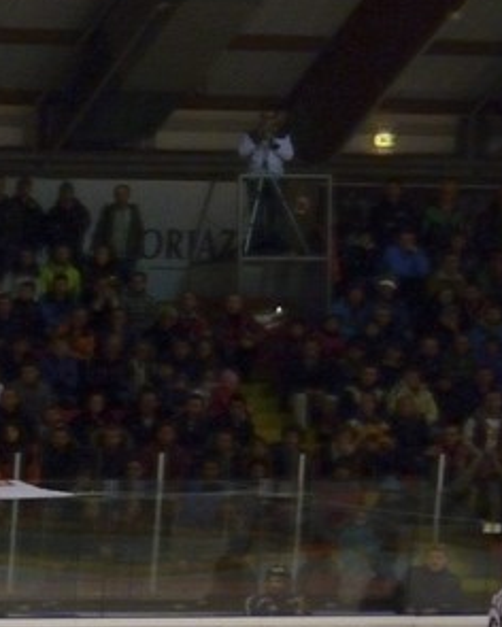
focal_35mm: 163
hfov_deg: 8.0
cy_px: 1084
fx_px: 3027
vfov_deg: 11.1
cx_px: -1064
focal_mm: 32
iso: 3200
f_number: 6.3
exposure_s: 1/640
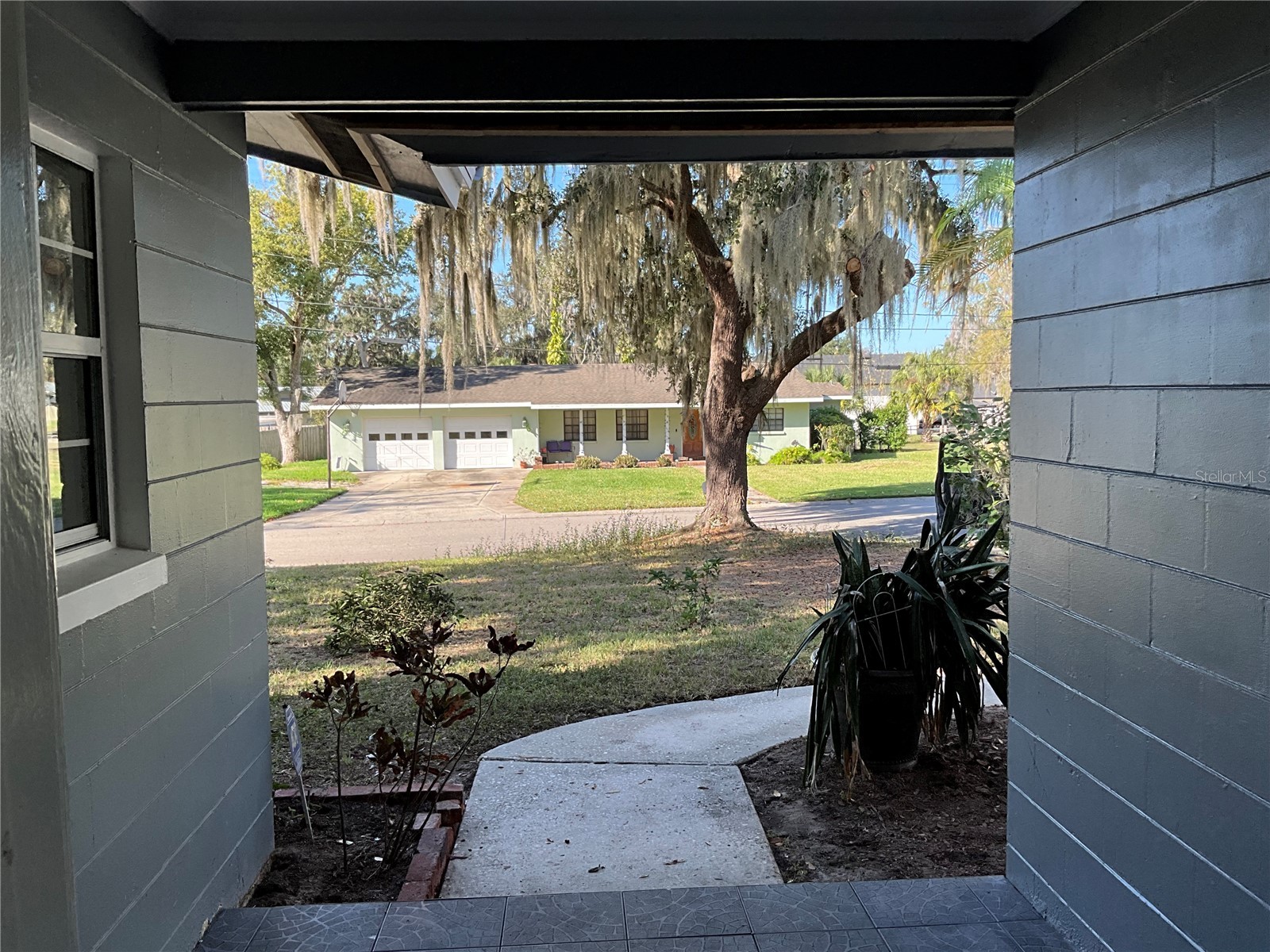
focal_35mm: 29
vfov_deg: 48.2
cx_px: 635
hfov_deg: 61.7
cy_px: 476
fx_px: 1064
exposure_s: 1/348
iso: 25
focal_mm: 3
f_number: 1.8
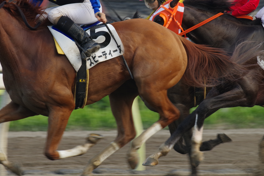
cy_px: 66
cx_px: 150
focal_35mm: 640
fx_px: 4695
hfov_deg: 3.2
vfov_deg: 2.2
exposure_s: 1/250
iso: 640
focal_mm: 360
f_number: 8
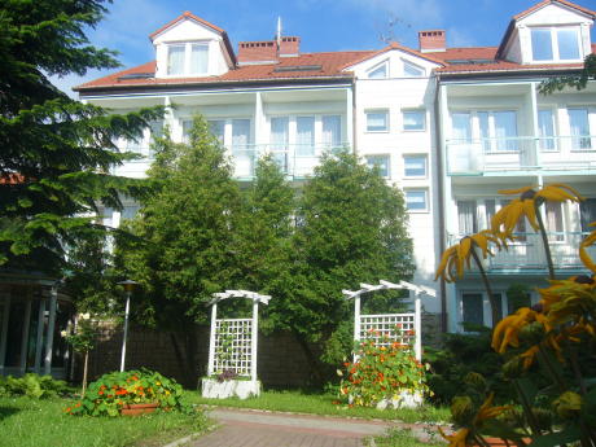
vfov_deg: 40.7
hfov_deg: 52.6
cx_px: 298
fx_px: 603
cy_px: 224
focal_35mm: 35
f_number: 5.6
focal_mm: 5.8
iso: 64
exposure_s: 1/320
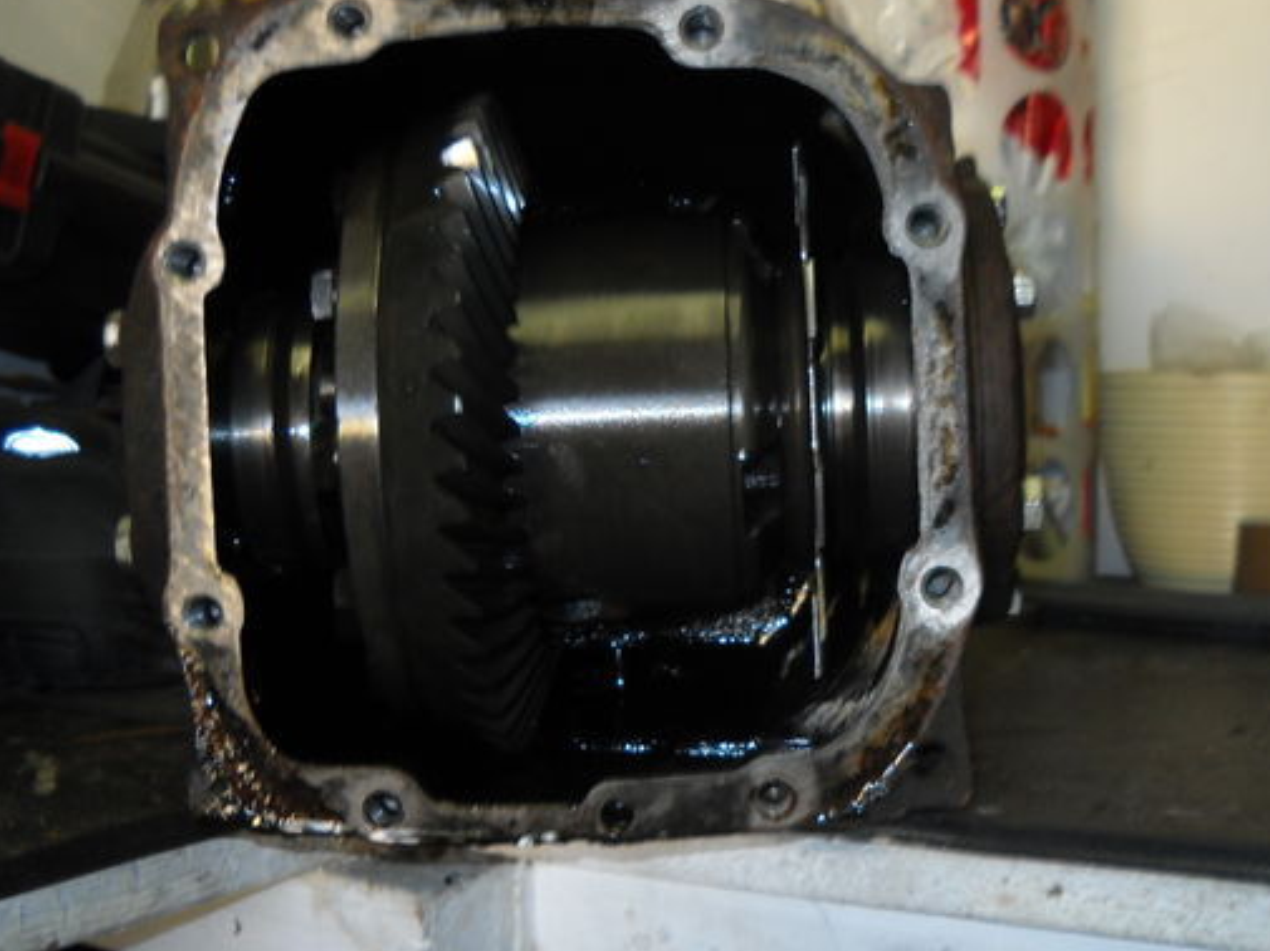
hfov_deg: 36.8
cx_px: 704
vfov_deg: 28.0
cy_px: 528
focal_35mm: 52
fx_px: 1906
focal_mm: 6.72
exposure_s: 1/60
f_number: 3.1
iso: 175
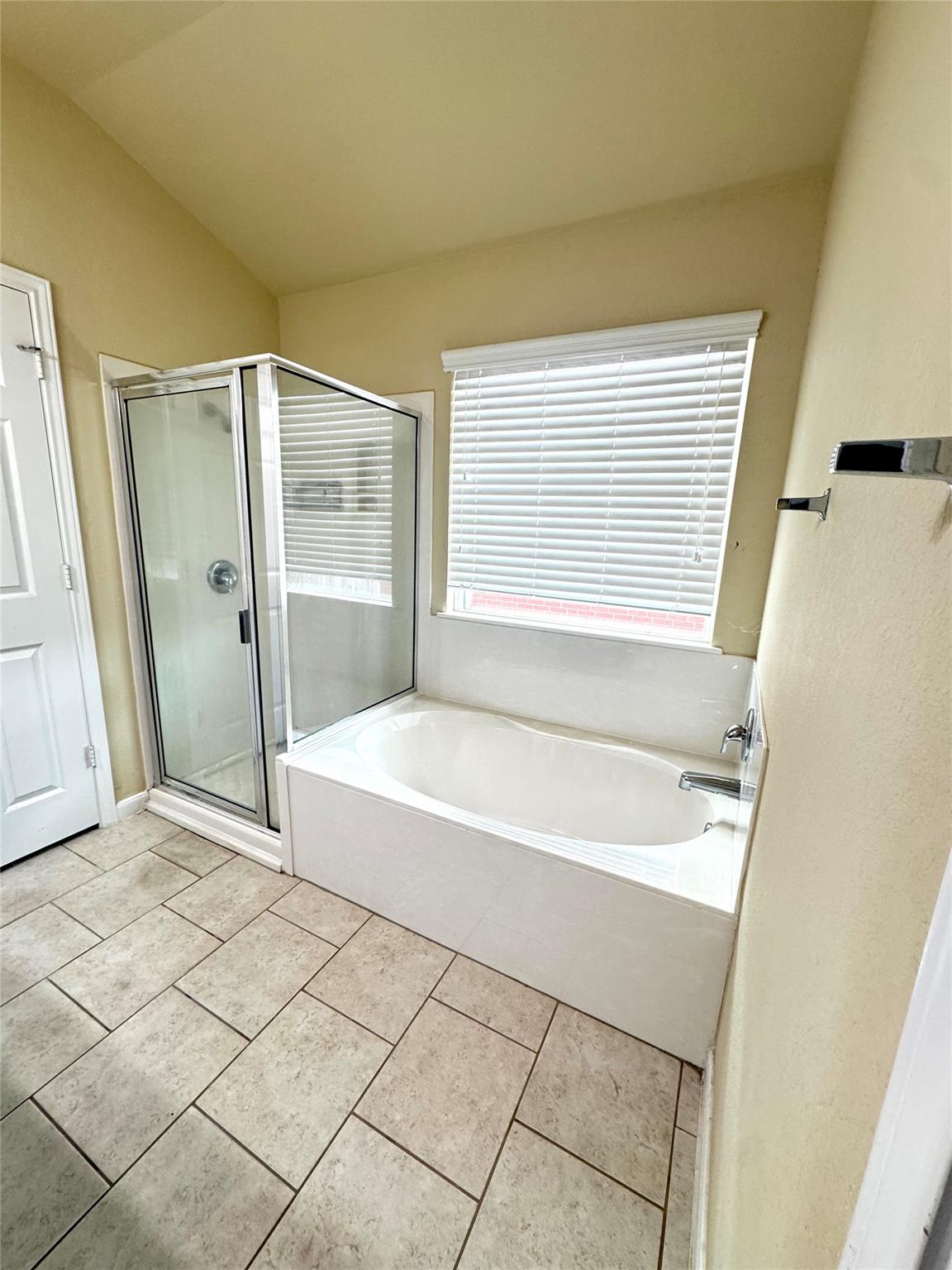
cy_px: 635
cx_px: 476
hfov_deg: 85.7
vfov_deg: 102.1
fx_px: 513
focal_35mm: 14
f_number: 2.2
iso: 200
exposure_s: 1/60
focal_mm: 2.22
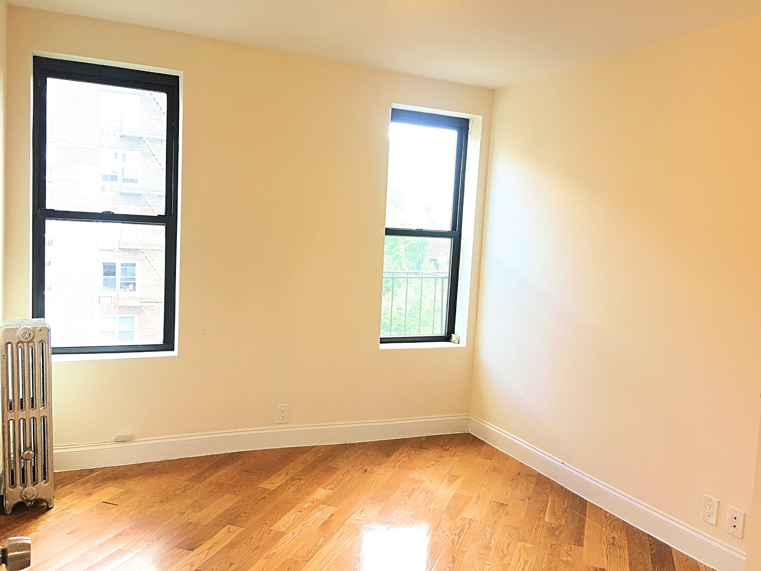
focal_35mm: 29
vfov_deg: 48.2
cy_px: 286
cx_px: 380
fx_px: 637
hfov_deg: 61.7
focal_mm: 4.15
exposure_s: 1/30
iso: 32
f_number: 2.2
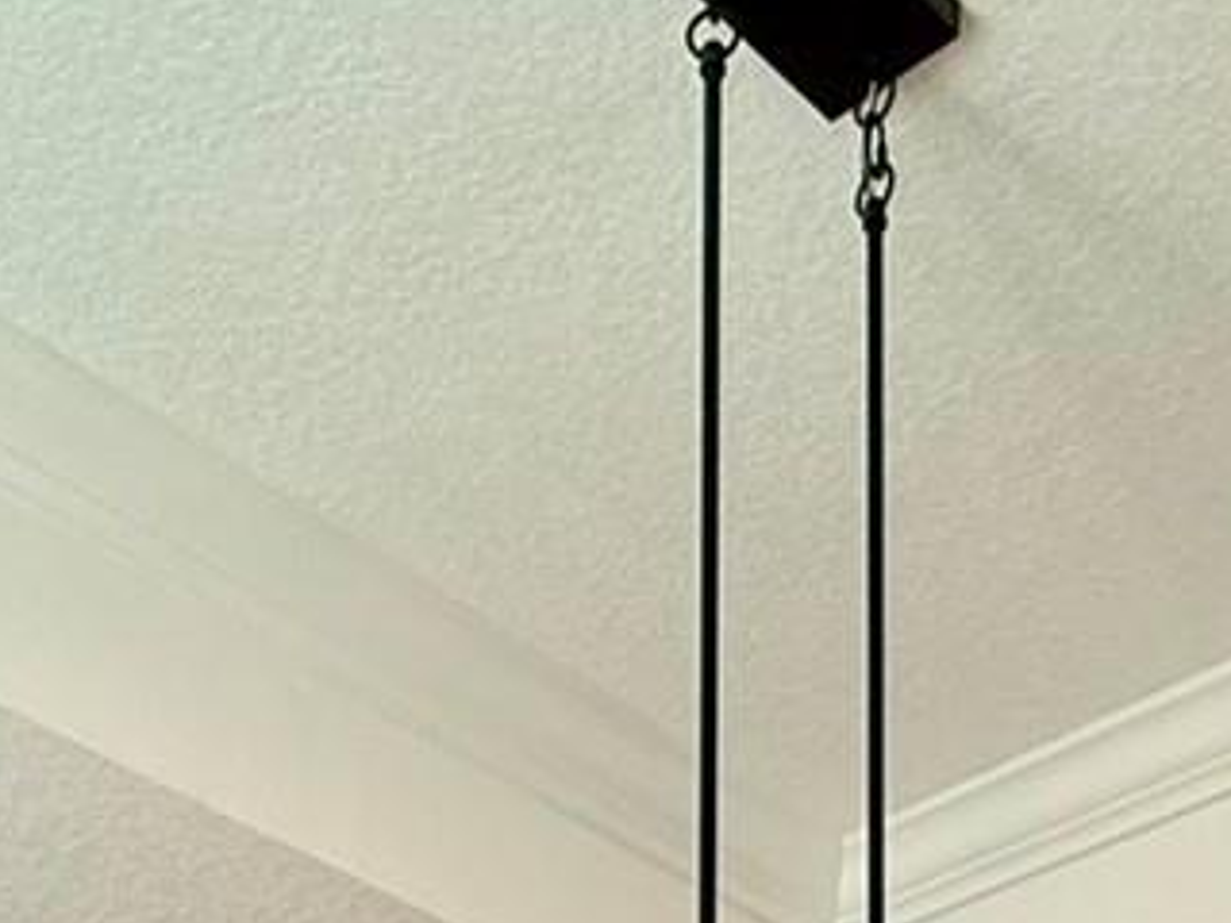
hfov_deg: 27.8
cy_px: 2108
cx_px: 596
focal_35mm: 70
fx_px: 2489
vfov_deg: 14.8
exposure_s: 1/120
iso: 160
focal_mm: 2.22
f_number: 2.2
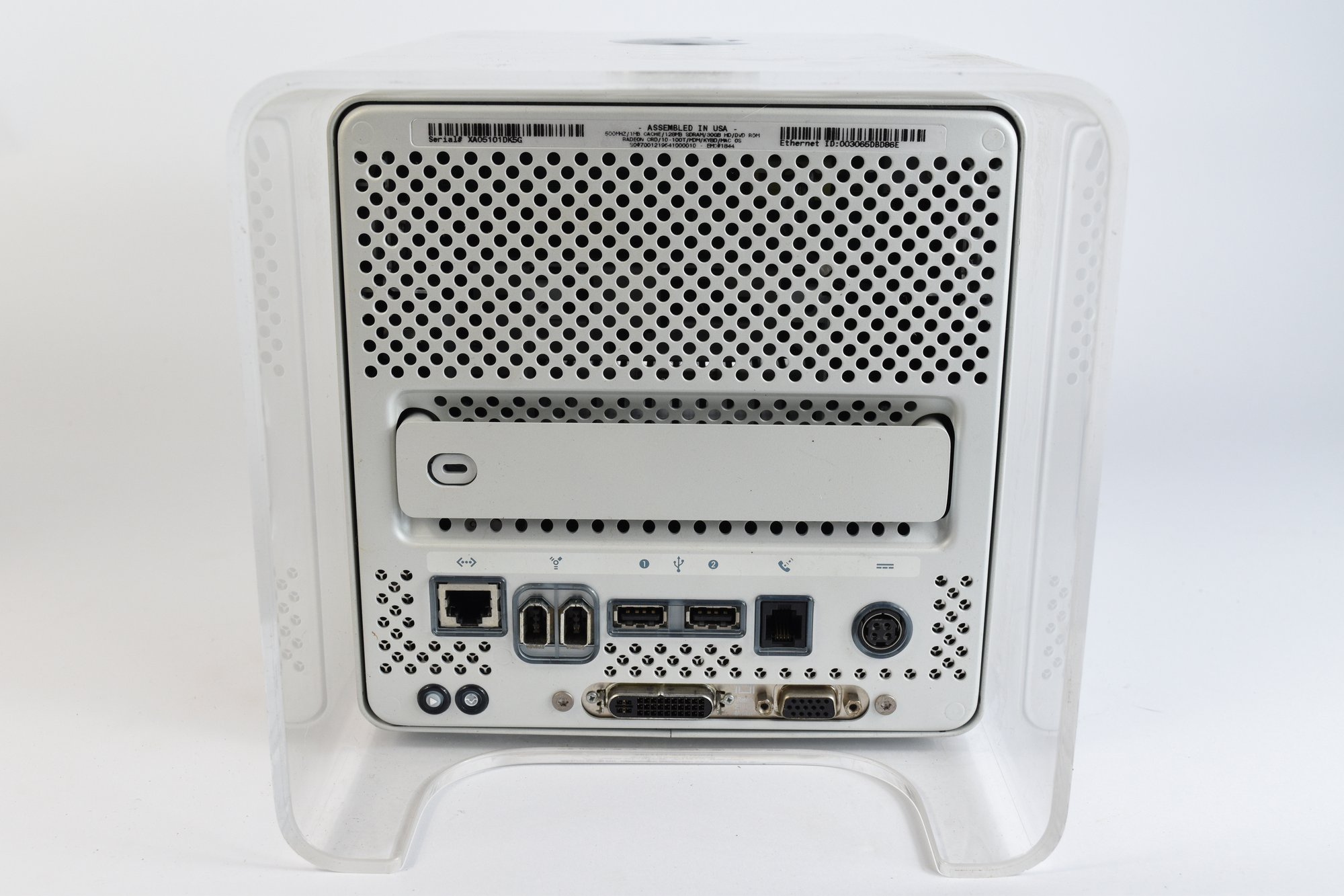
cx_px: 672
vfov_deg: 31.9
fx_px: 1568
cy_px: 448
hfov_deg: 46.4
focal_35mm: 42
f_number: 8
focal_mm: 28
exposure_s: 1/125
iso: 500
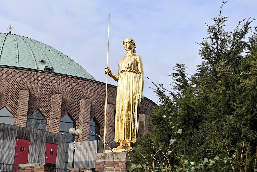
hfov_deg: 35.6
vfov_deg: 24.2
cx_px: 128
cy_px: 86
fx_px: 400
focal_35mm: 56
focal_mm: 56
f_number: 10
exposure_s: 1/100
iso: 100
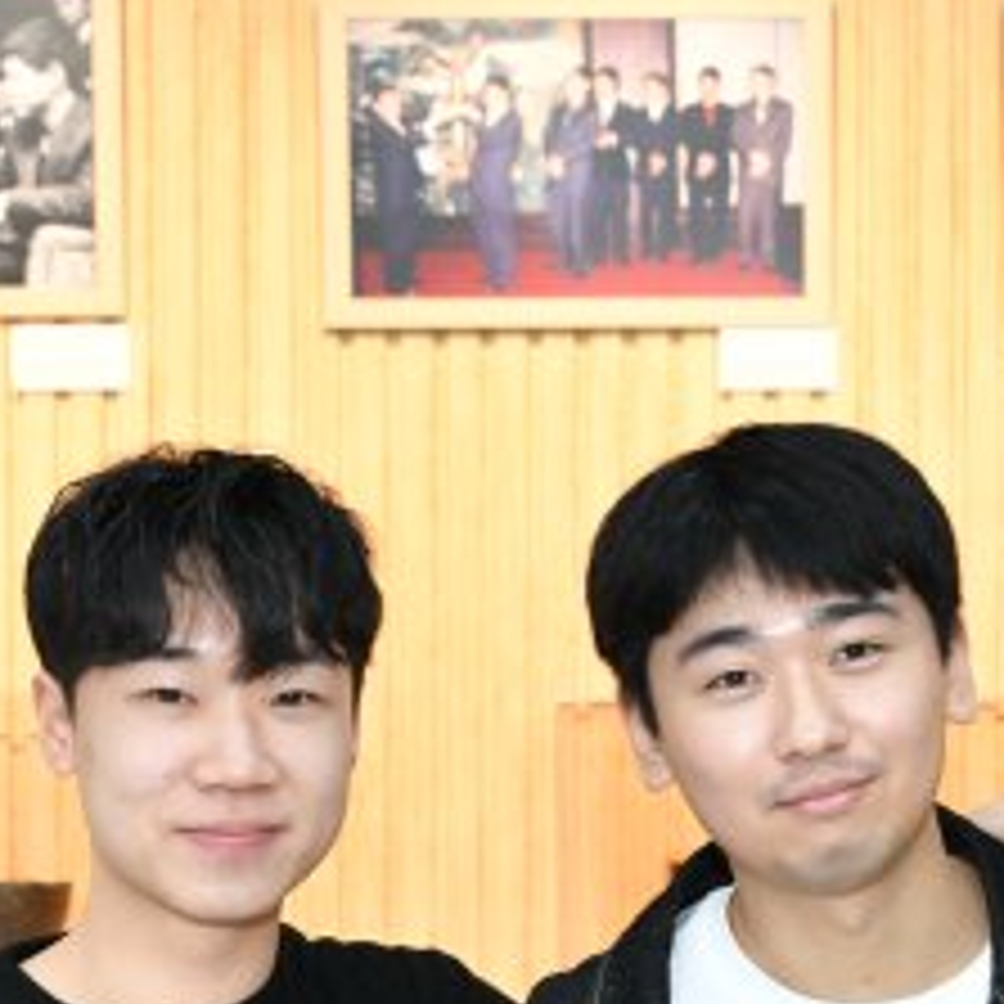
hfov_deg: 14.9
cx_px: 810
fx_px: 3806
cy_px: 930
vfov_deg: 14.8
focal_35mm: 116
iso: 1000
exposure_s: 1/250
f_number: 3.5
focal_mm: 38
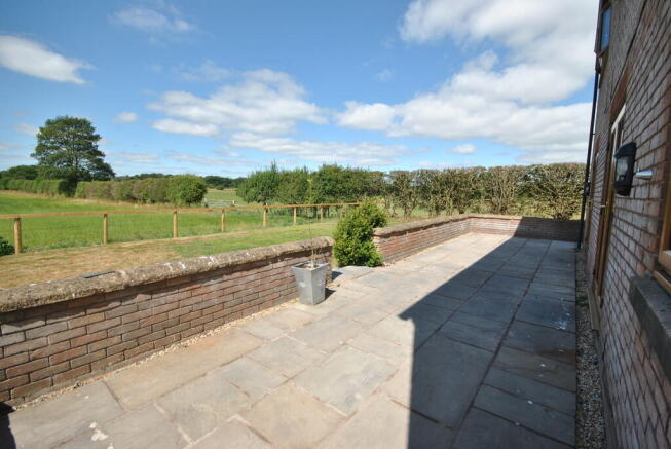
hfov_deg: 100.3
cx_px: 336
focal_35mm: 15
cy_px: 224
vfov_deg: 77.5
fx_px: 280
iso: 100
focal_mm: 10
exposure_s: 1/200
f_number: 9
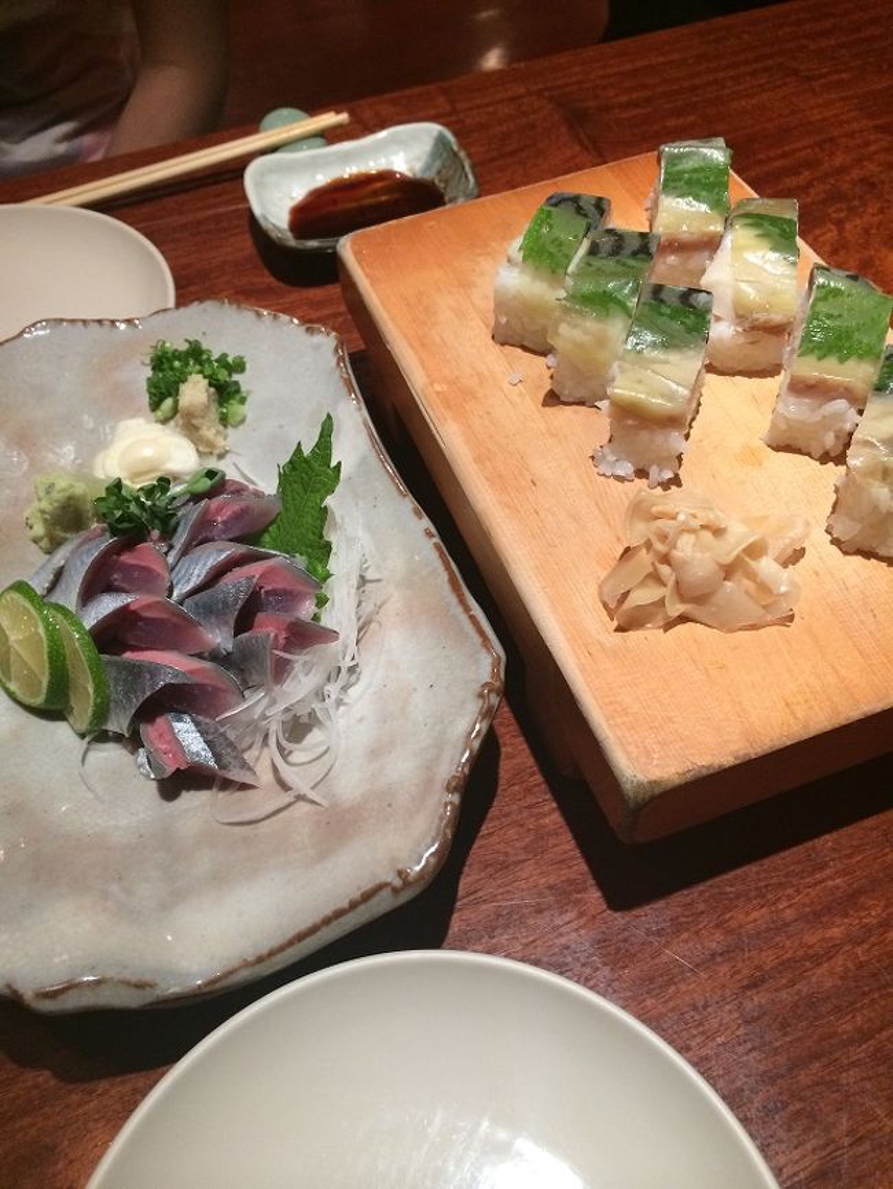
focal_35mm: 30
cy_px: 594
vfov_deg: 60.0
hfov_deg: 46.8
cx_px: 446
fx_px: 1031
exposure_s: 1/30
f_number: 2.2
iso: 200
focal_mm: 4.12
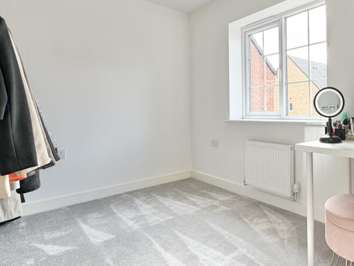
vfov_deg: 56.3
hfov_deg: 65.3
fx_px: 245
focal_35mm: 24
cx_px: 282
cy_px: 104
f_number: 2.2
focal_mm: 2.22
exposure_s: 1/121
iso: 80
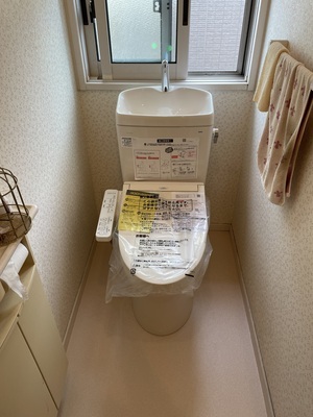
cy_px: 208
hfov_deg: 53.1
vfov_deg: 67.3
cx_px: 156
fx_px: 313
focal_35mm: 26
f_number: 1.6
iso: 80
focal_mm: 4.2
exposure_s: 1/120
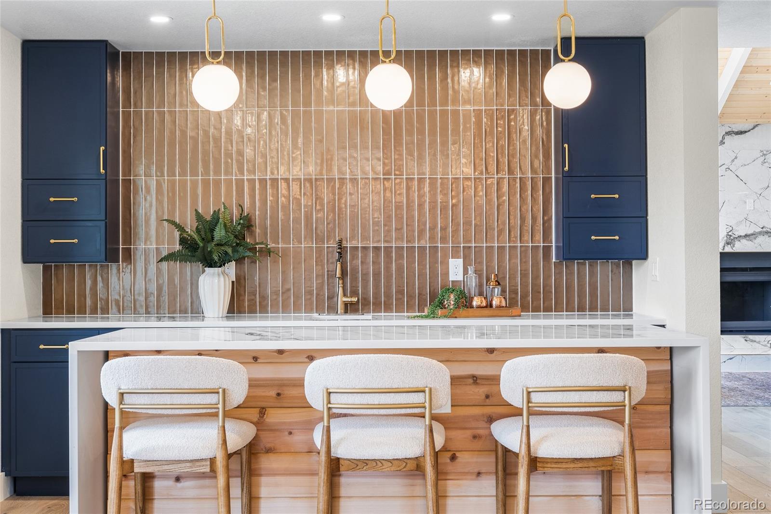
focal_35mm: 44
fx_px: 942
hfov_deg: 44.5
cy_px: 257
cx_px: 386
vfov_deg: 30.5
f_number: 8
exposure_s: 1/2.5
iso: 160
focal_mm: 29.5
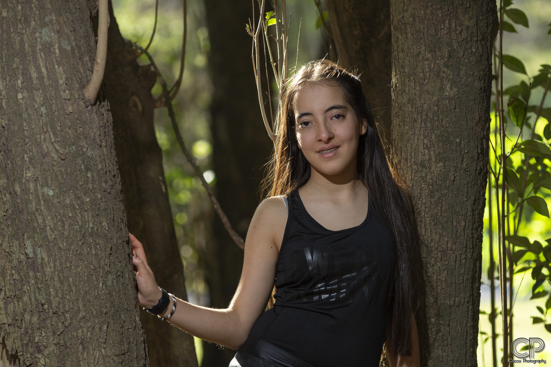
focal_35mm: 232
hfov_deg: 8.9
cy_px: 184
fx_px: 3558
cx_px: 276
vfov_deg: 5.9
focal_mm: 155
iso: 100
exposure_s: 1/160
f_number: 3.5
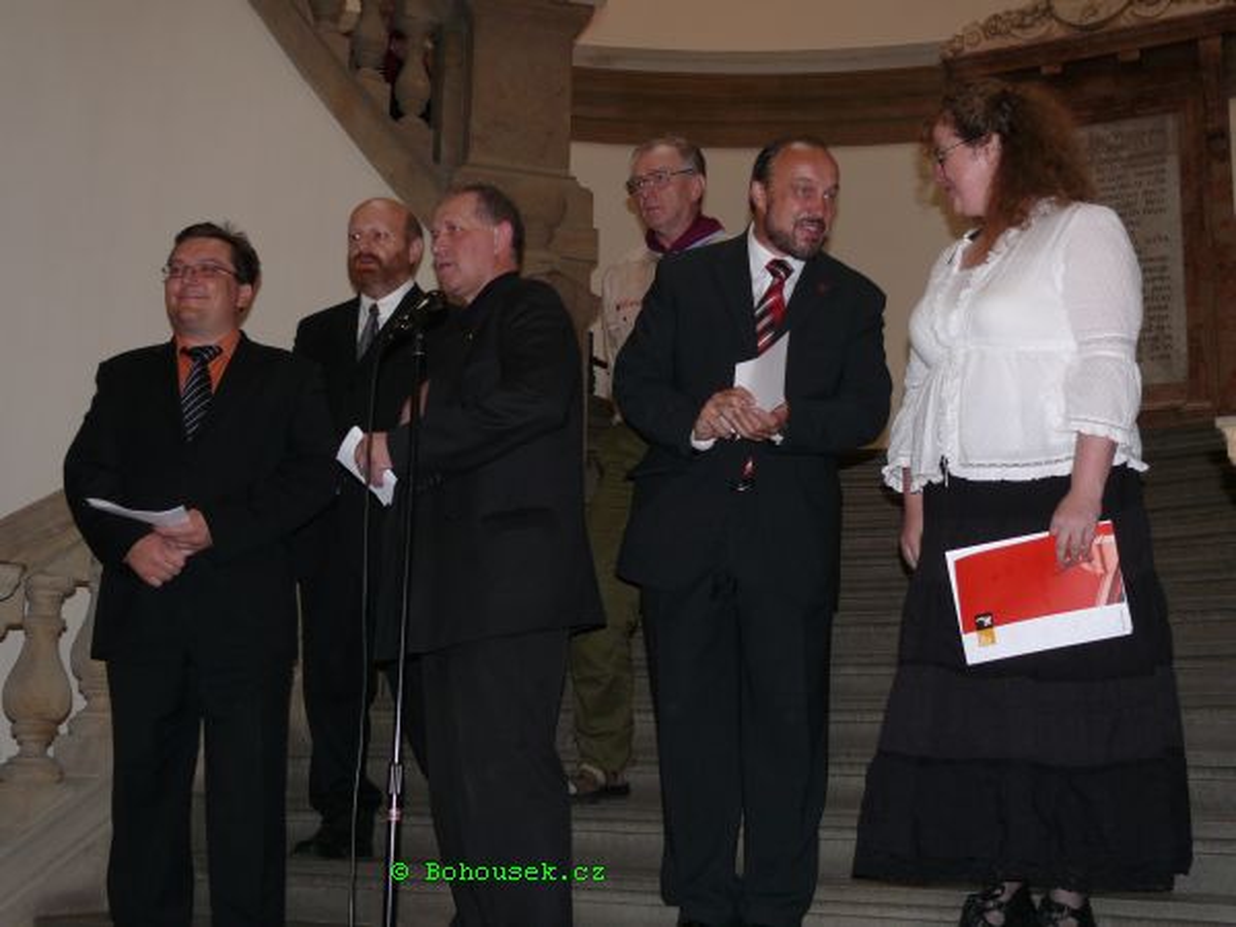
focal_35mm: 47
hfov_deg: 40.4
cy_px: 464
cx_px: 618
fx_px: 1678
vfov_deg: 30.9
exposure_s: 1/30
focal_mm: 9.9
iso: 100
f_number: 3.2
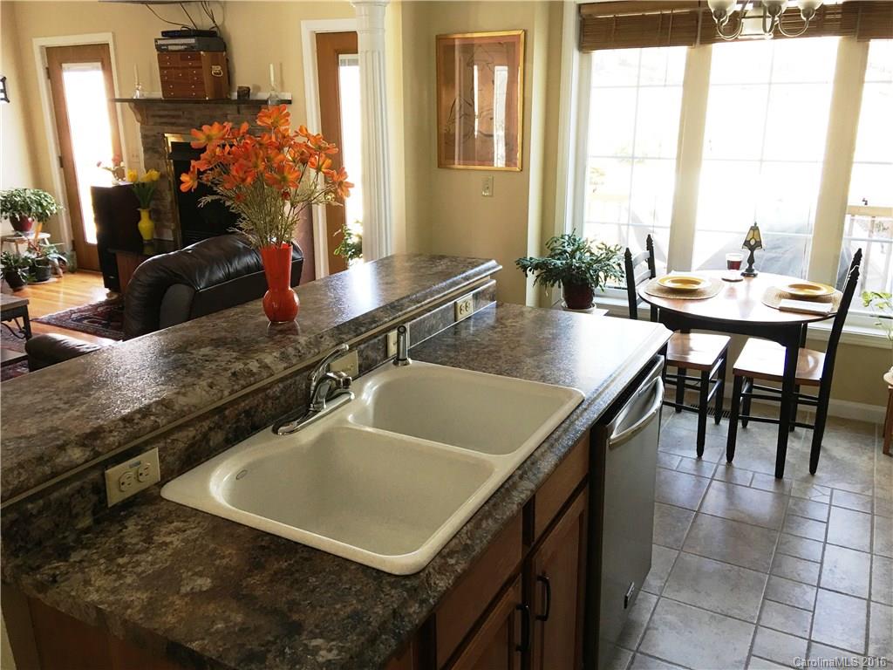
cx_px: 446
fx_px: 748
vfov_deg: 48.2
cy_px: 335
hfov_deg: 61.7
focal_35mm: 29
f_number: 2.2
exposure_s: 1/15
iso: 40
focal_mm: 4.15
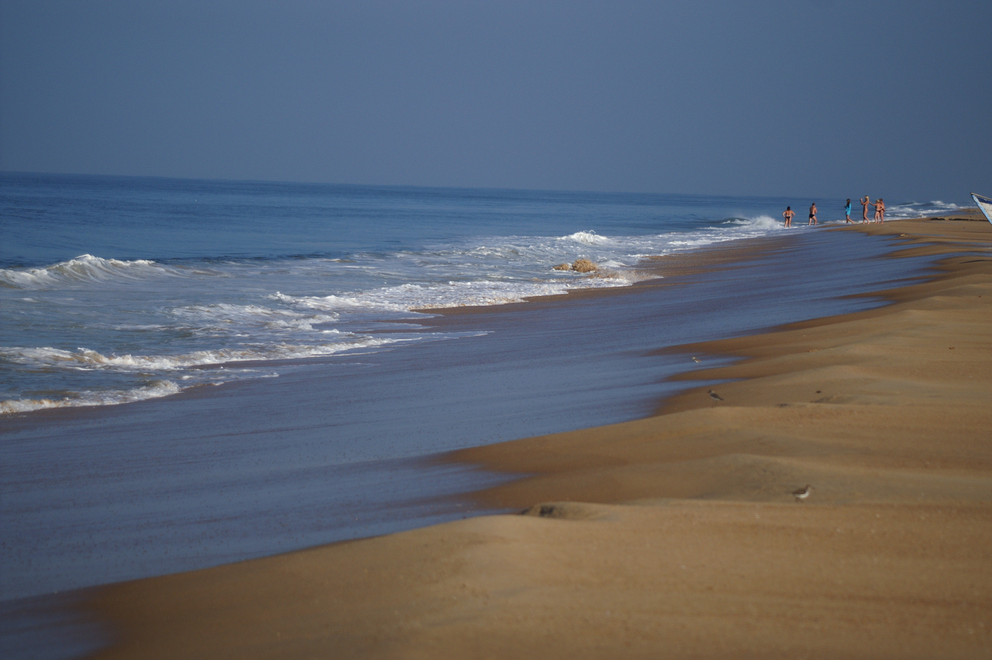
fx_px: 4130
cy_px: 330
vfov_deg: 9.1
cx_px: 496
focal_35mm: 150
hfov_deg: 13.7
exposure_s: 1/4000
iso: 200
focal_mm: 100
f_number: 4.5
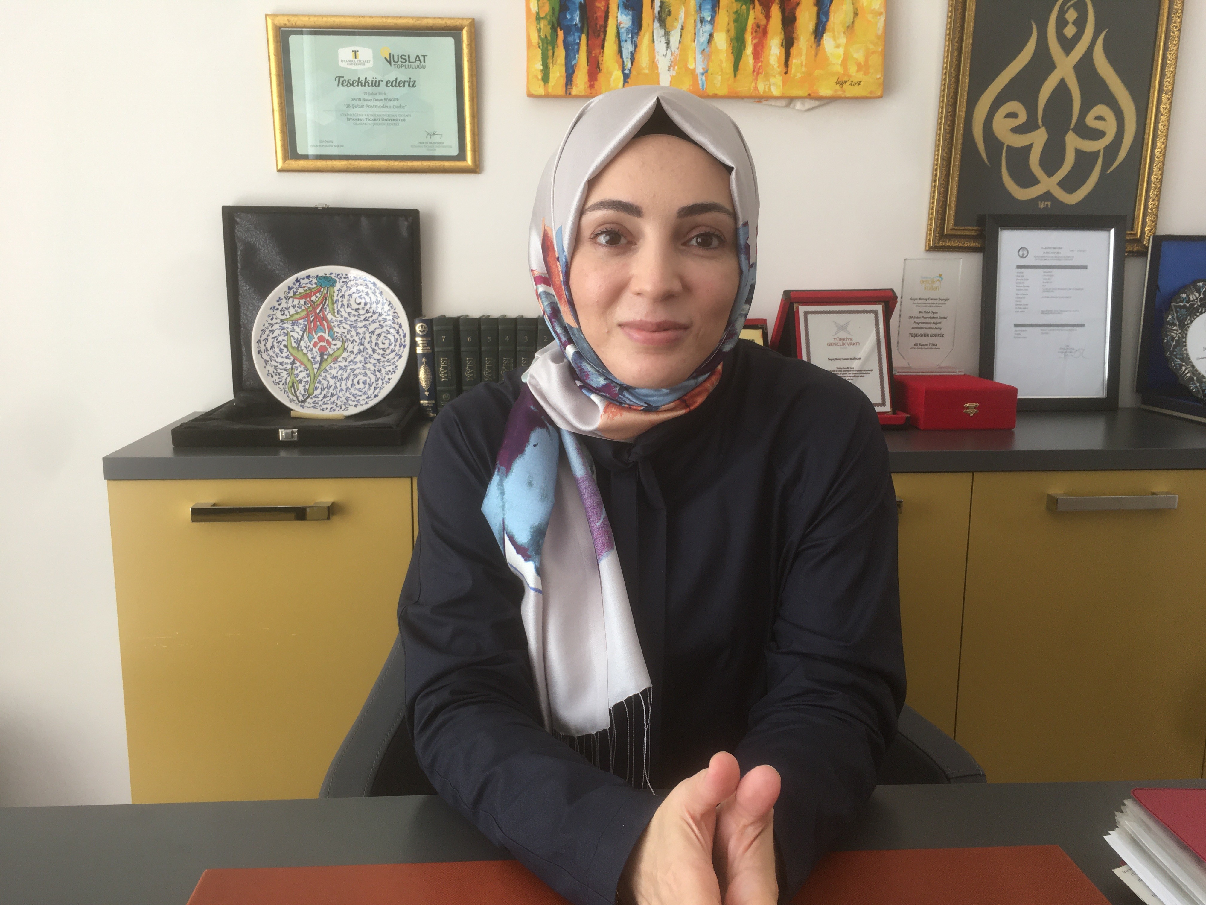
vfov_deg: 48.2
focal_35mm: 29
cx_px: 603
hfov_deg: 61.7
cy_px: 452
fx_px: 1010
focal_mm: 4.15
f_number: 2.2
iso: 40
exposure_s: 1/100
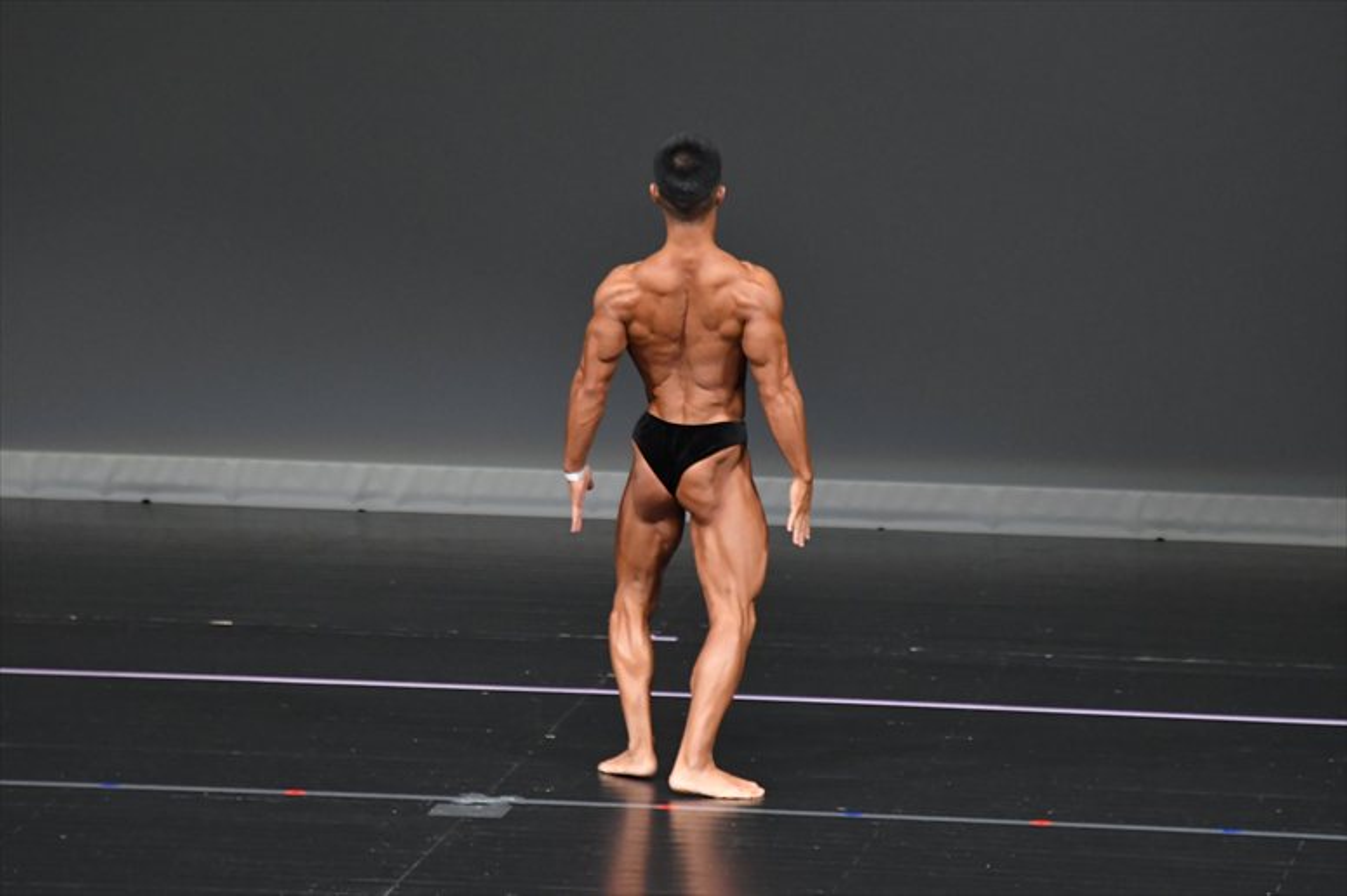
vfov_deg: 4.4
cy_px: 448
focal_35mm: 315
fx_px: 11781
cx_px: 674
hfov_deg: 6.5
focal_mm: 210
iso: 4000
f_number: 5.6
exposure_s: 1/400
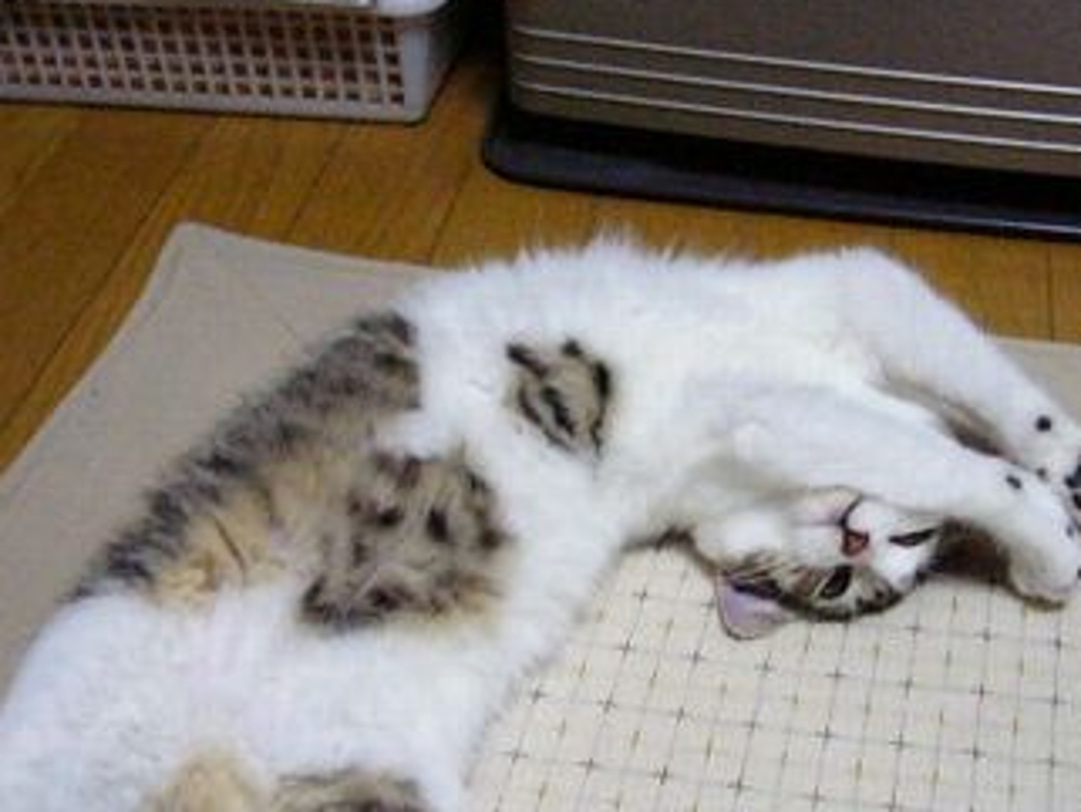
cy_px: 561
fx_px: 1718
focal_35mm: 55
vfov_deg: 26.4
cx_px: 635
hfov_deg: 34.8
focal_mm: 5.8
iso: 400
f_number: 2.8
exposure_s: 1/20
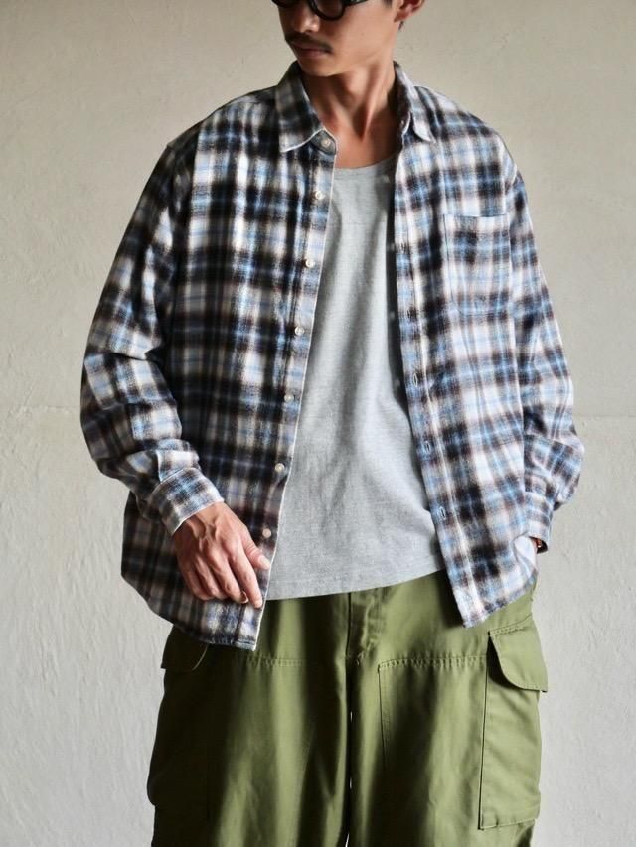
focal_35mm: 92
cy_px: 424
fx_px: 2253
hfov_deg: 16.1
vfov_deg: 21.3
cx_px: 318
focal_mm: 46
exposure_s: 1/100
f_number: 3.9
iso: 1250
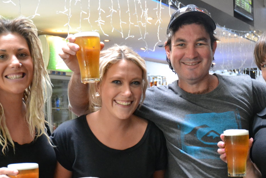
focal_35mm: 65
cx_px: 160
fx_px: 479
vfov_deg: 20.7
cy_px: 147
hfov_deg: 30.9
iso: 3200
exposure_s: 1/40
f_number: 3.8
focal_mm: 25
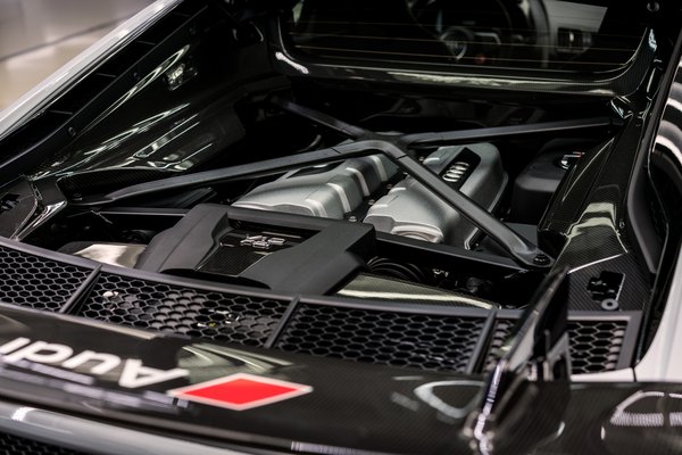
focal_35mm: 55
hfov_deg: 36.2
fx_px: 1042
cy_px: 228
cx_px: 341
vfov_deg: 24.6
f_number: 4
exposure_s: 1/40
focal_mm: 55
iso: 100
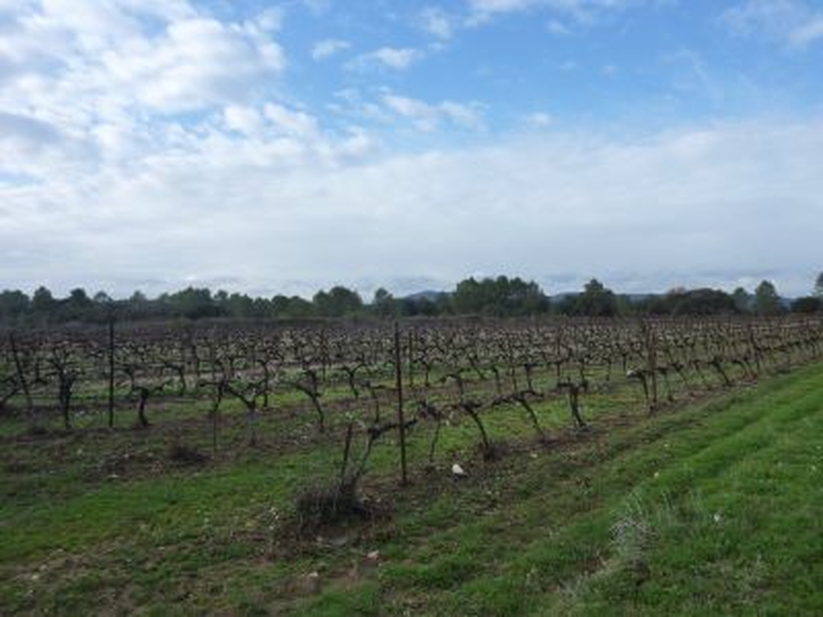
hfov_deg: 69.4
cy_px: 308
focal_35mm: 25
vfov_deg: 54.9
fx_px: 594
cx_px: 412
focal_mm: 4.1
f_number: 4
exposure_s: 1/500
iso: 125
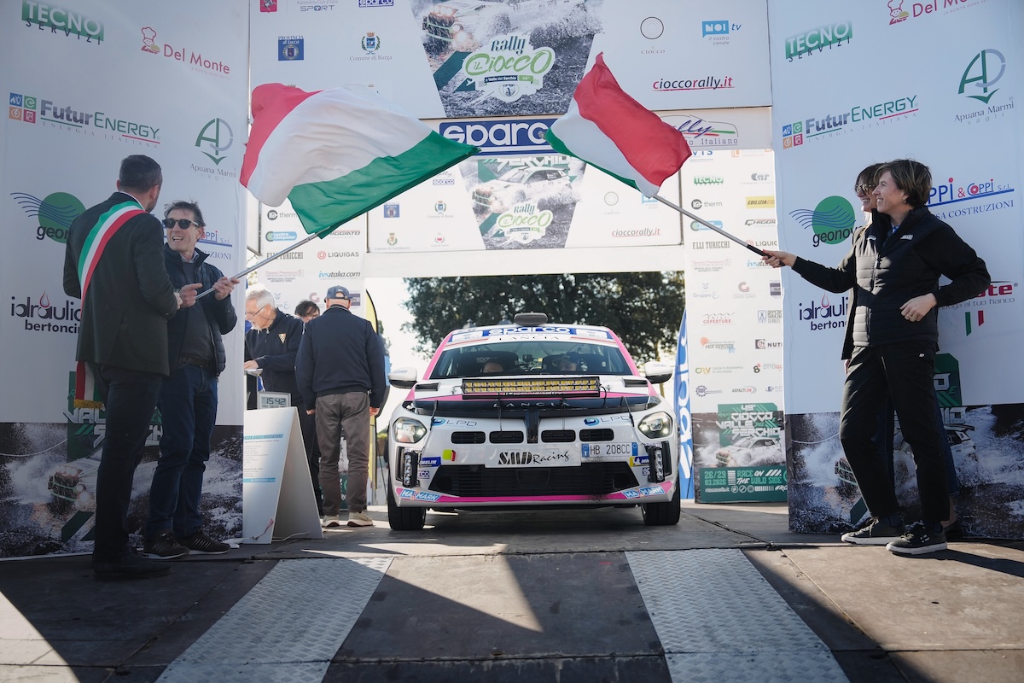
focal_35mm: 39
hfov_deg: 49.6
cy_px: 342
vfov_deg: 34.2
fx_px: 1109
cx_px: 512
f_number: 2.8
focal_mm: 39
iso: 400
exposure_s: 1/800
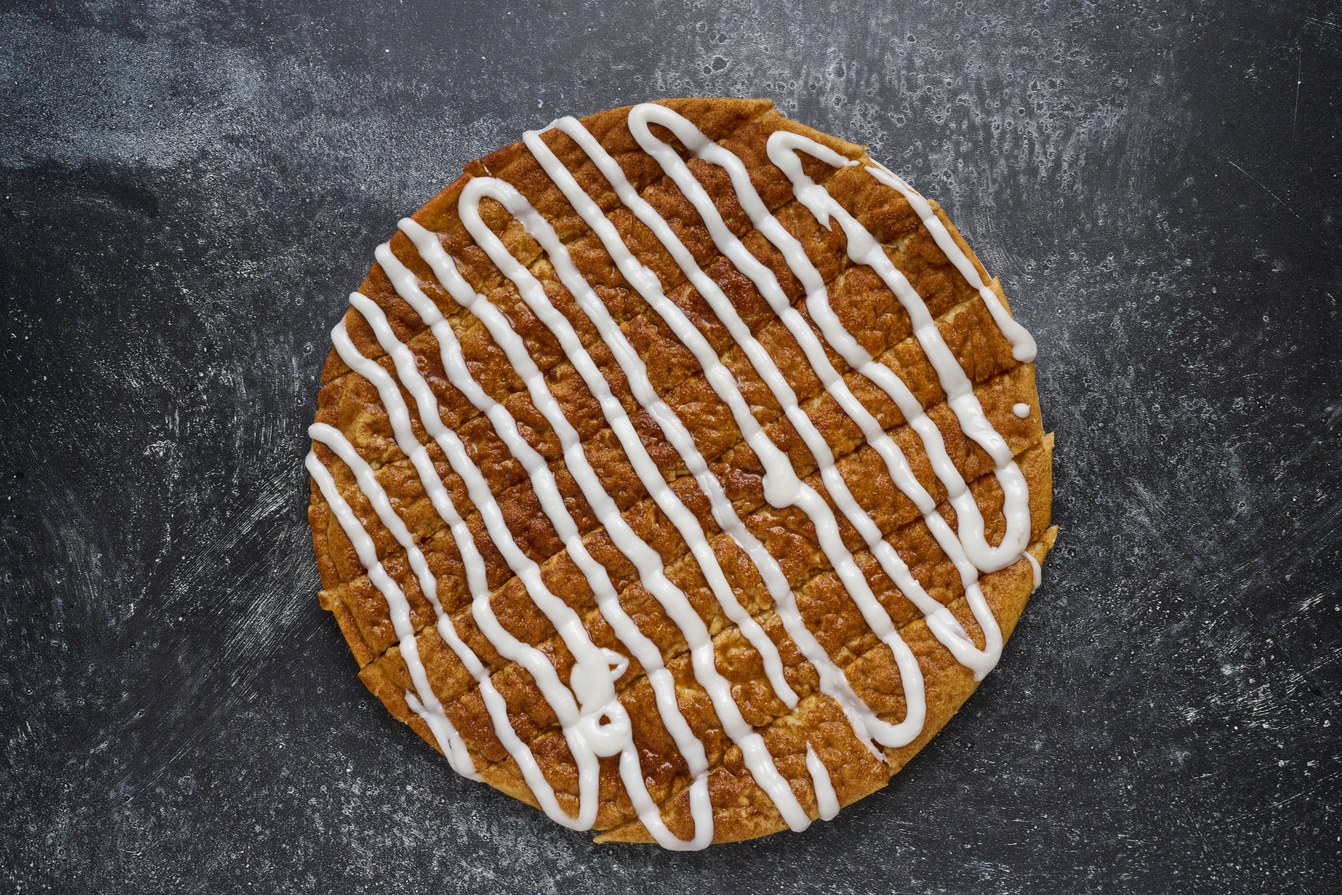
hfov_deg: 50.7
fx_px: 1416
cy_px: 448
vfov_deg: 35.1
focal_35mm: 38
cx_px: 671
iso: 200
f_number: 16
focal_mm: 38
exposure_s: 1/125
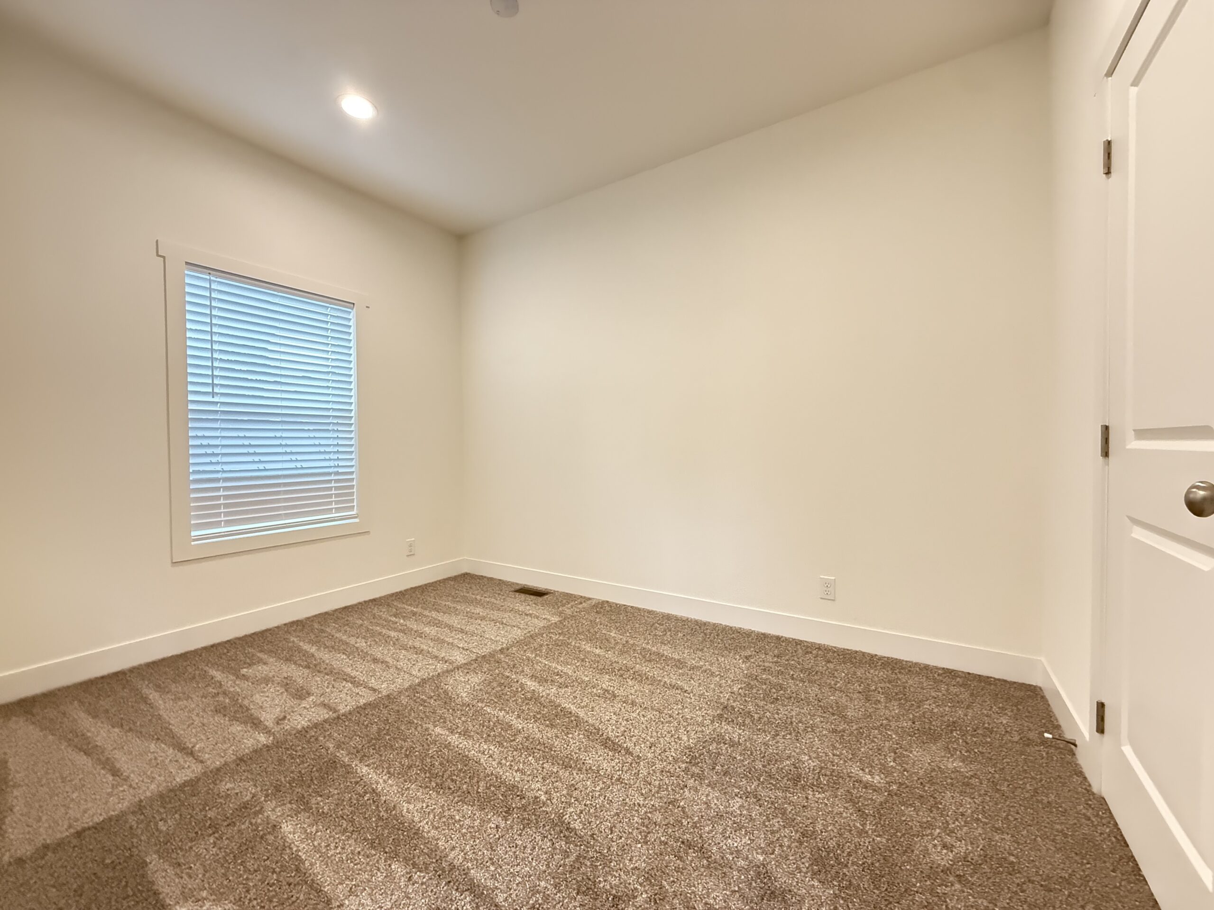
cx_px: 607
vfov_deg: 85.7
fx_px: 491
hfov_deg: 102.1
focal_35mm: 14
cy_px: 455
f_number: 2.2
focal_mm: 2.22
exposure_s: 1/60
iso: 1250
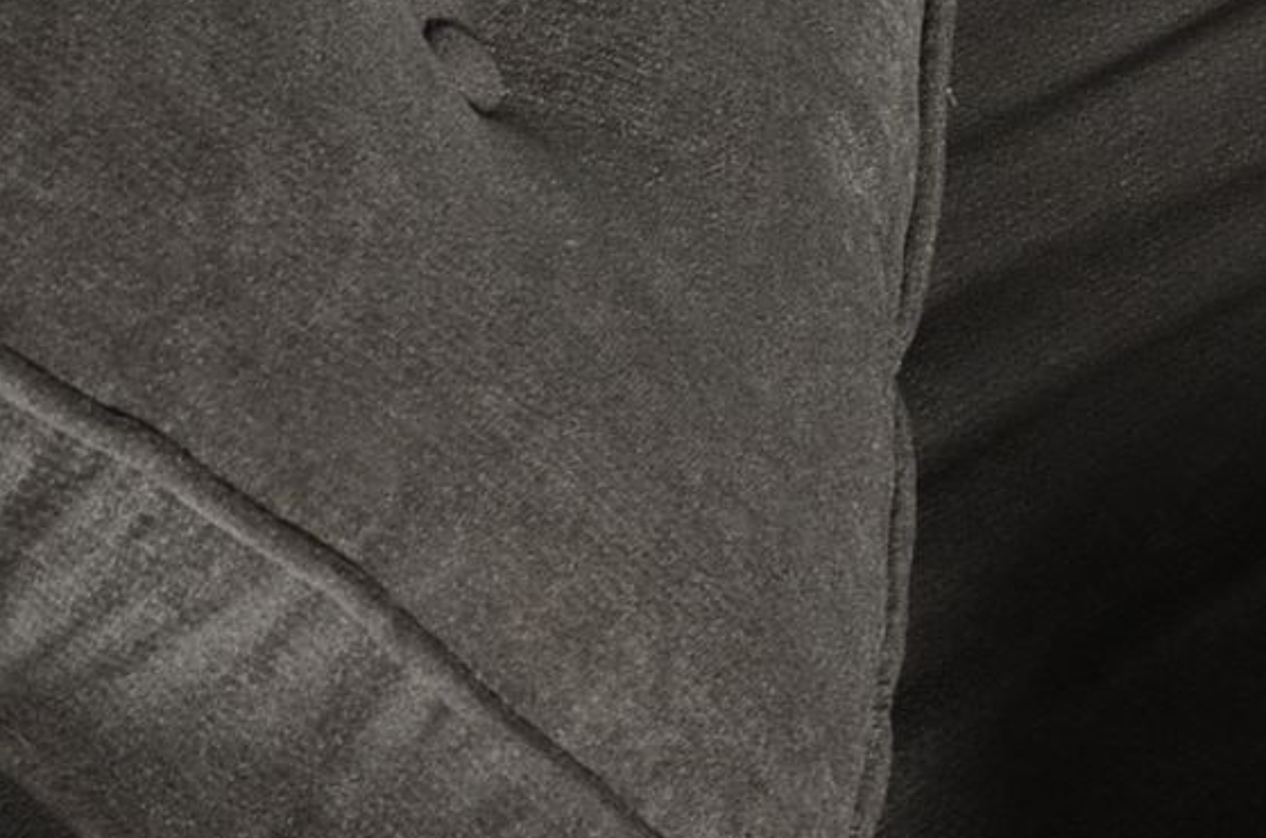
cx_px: 1033
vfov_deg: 8.2
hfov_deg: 12.4
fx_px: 5796
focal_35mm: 165
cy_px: 93
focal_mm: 25
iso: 160
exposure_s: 1/80
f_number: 7.1
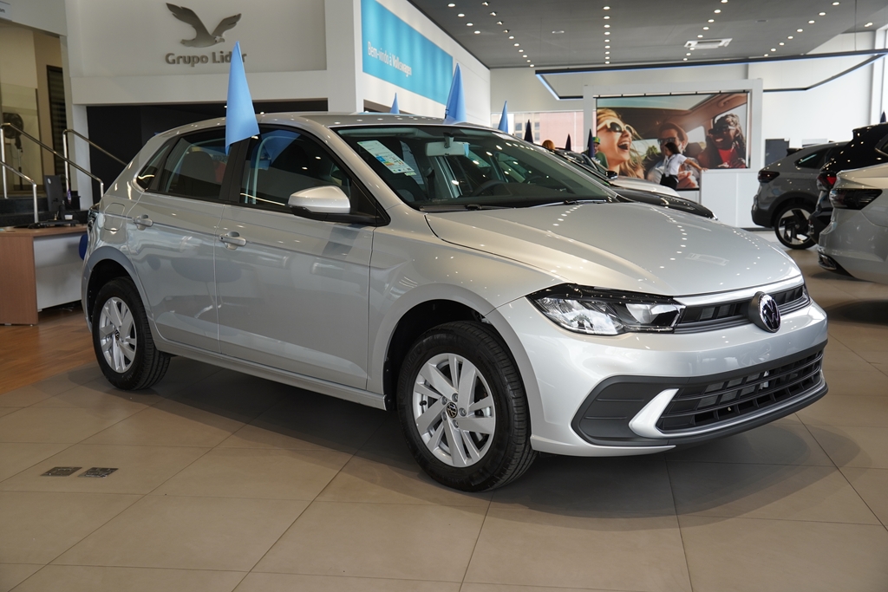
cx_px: 444
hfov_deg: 49.5
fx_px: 962
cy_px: 296
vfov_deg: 34.2
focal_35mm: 39
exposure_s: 1/160
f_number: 4
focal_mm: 26
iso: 200
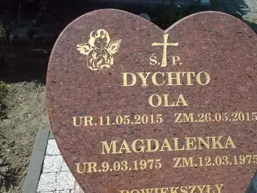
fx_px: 260
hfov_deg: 51.7
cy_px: 129
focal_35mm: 35
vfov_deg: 40.2
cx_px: 170
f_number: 8
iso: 400
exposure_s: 1/800
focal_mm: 4.6
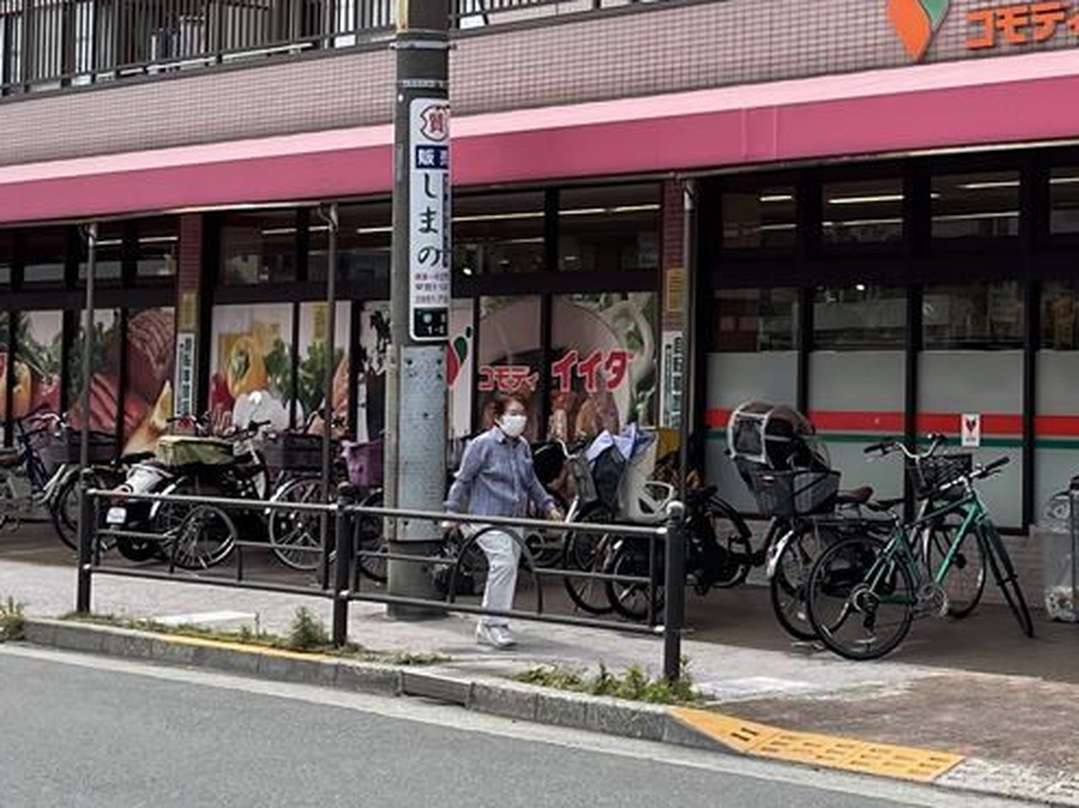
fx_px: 2618
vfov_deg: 17.5
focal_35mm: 84
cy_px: 237
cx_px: 1210
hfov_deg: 21.9
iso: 32
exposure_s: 1/1511
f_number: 1.6
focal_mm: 4.2
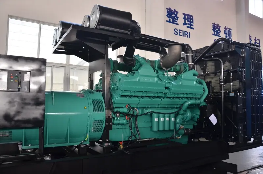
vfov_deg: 47.7
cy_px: 87
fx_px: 197
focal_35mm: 27
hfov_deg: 67.5
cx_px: 132
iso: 640
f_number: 4.5
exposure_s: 1/80
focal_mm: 18
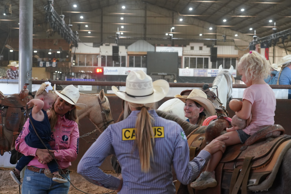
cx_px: 146
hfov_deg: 33.9
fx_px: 477
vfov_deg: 23.0
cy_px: 97
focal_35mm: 59
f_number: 4
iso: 3200
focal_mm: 59
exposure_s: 1/160
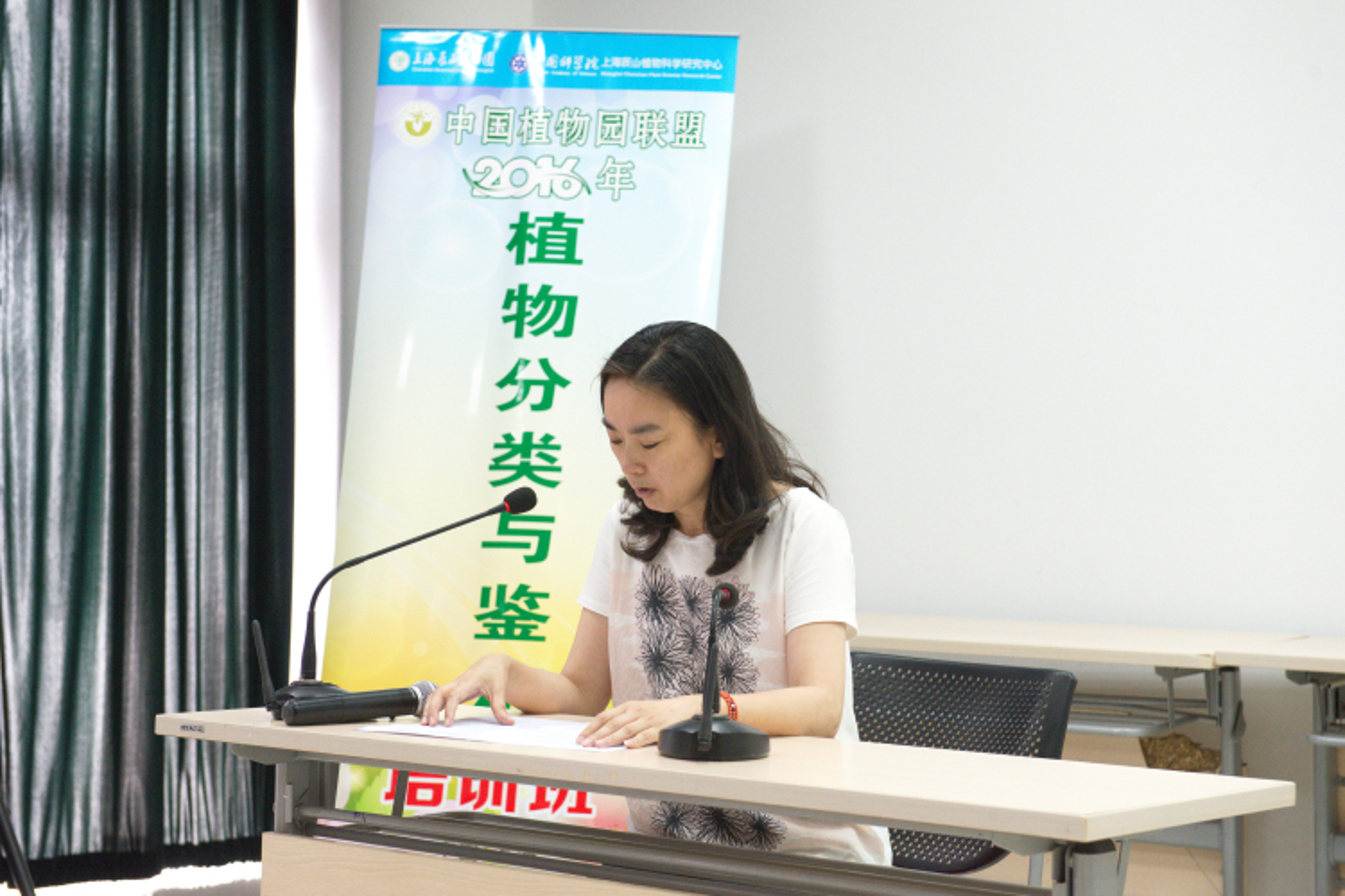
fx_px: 2615
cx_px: 672
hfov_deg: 28.8
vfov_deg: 19.5
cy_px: 448
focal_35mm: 70
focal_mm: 70
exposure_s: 1/80
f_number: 5.6
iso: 5000
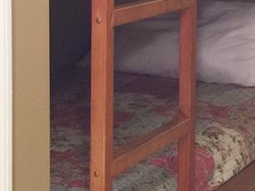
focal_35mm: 113
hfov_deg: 17.1
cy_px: -36
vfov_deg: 12.8
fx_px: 832
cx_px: 246
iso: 50
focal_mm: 4.15
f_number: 2.2
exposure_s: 1/15
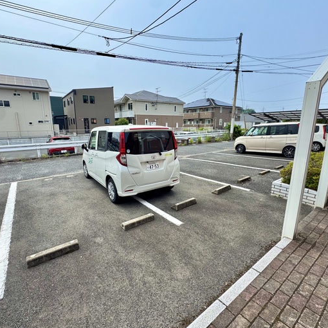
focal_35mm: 17
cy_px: 162
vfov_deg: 84.0
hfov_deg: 83.9
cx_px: 154
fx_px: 182
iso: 40
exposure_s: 1/1420
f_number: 2.2
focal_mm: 2.22
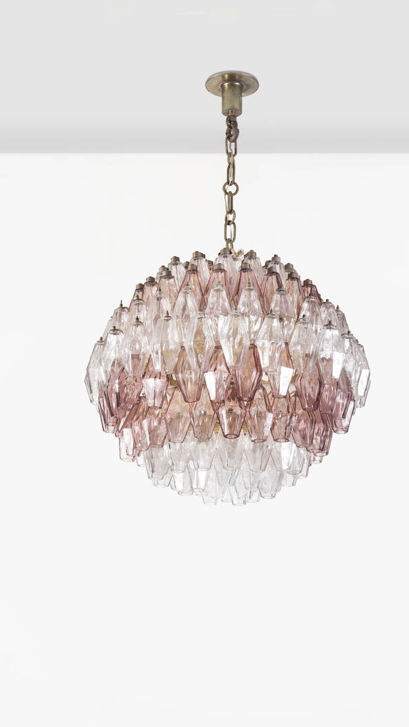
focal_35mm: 74
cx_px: 237
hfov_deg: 16.3
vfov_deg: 28.6
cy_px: 361
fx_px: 1425
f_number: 10
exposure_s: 1/250
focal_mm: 70
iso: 64
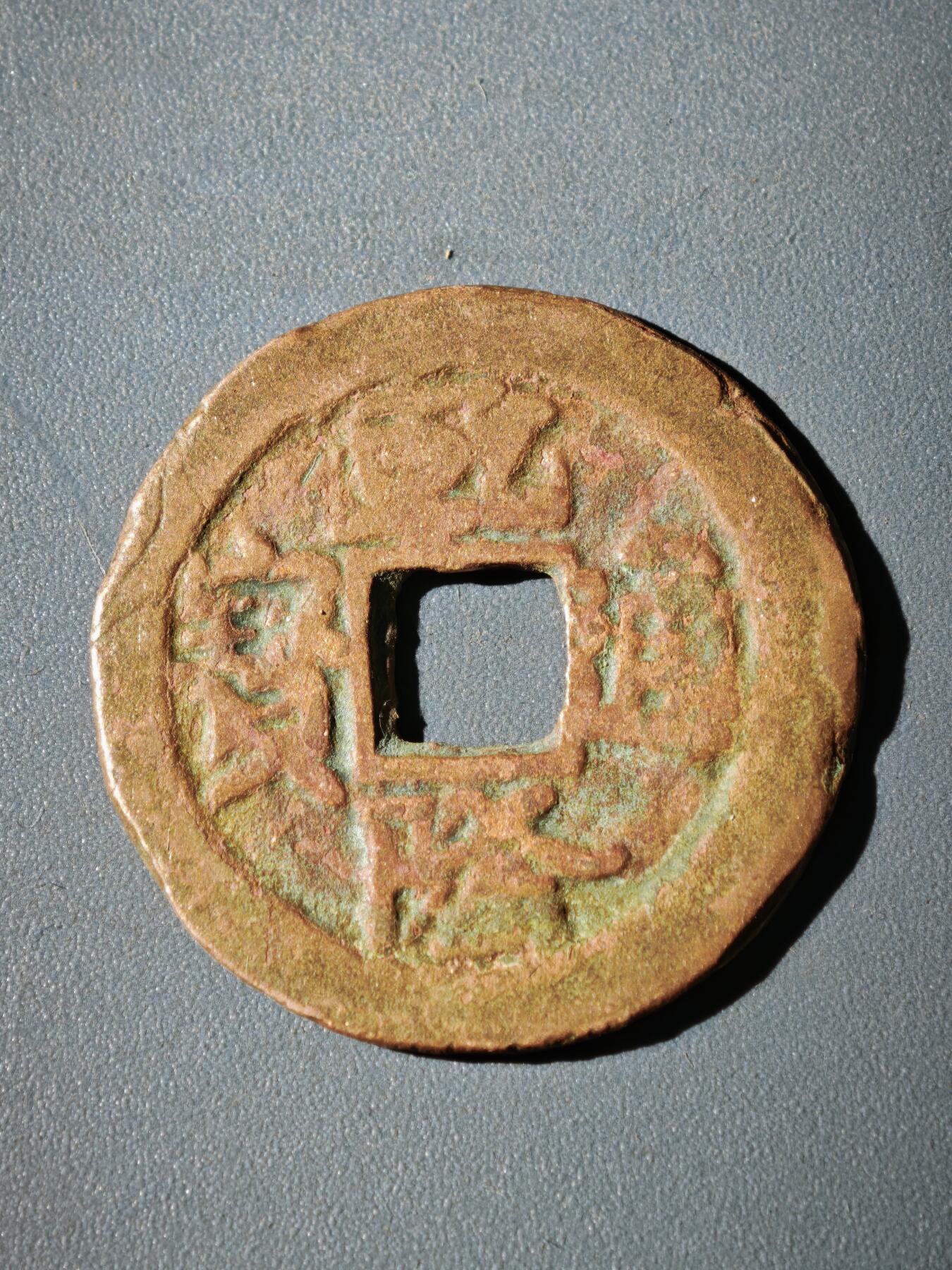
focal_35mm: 109
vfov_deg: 18.0
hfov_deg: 13.6
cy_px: 635
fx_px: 3997
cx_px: 476
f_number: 2
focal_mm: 9
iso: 320
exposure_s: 1/100
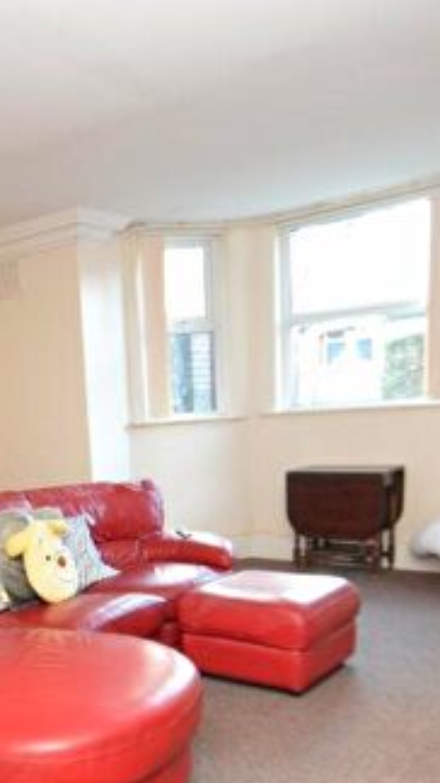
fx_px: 706
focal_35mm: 34
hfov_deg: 33.9
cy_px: 556
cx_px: 111
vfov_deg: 56.1
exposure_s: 1/60
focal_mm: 10
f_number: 4
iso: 1800
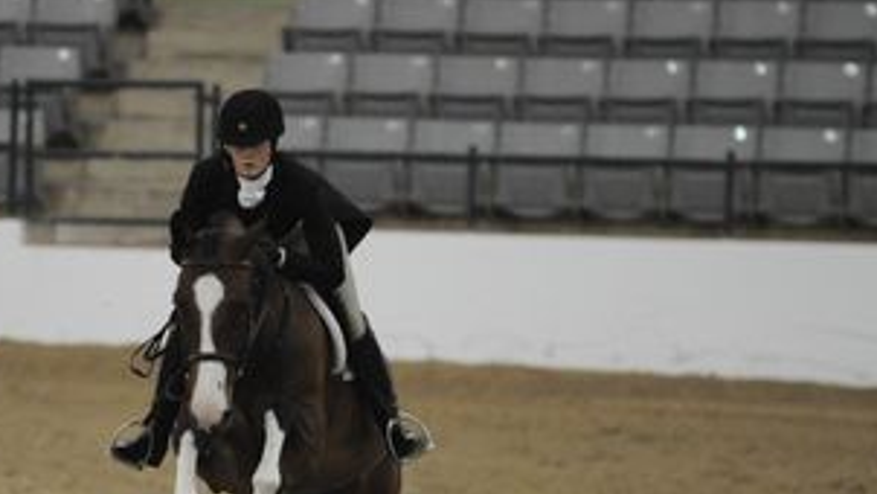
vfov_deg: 2.7
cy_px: 372
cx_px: 235
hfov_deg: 4.9
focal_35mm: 444
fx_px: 10327
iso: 6400
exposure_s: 1/400
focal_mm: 200
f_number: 2.8
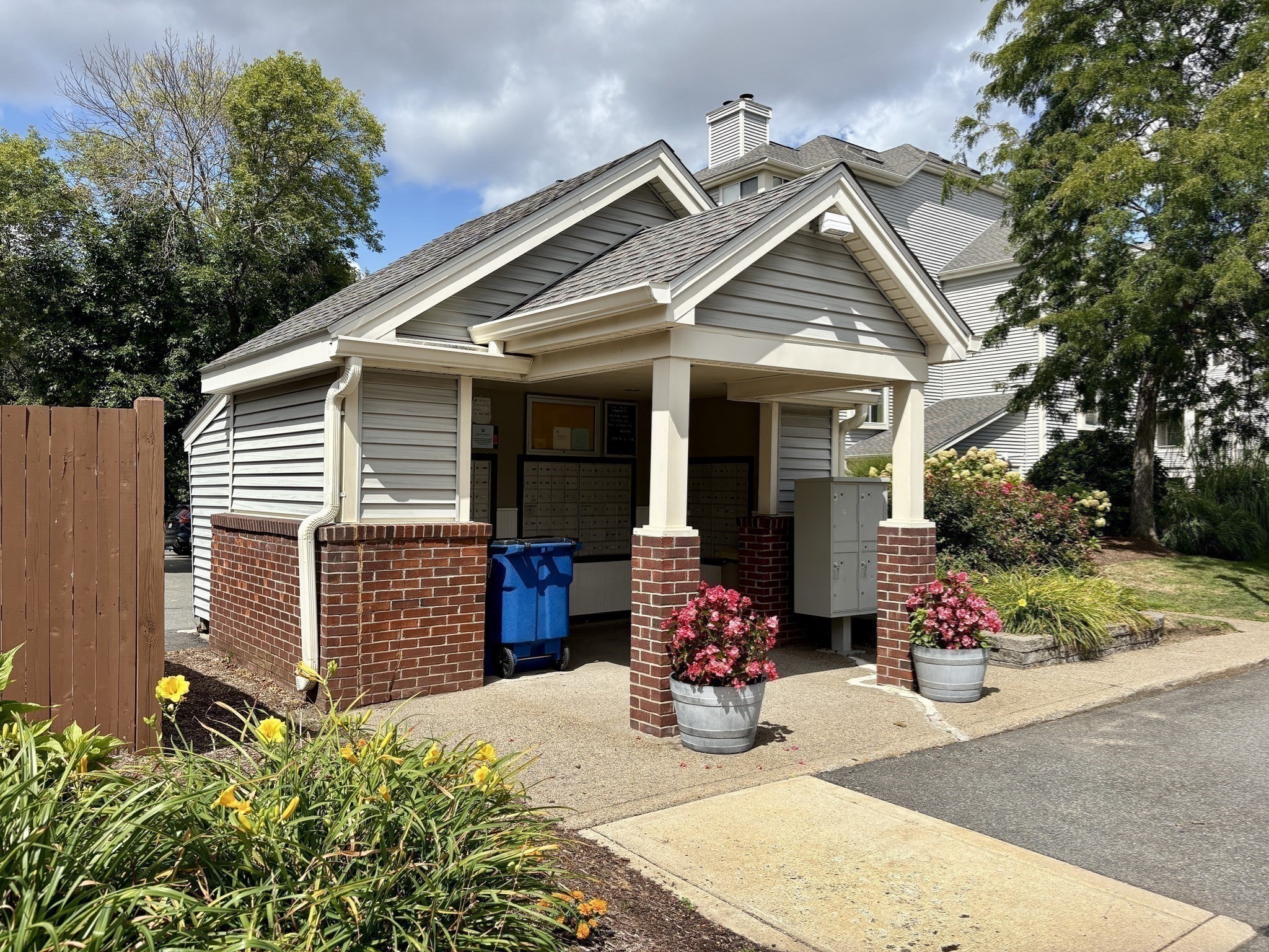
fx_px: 953
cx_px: 634
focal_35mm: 26
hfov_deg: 67.3
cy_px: 476
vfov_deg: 53.1
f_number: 1.6
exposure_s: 1/4608
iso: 50
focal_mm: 5.96
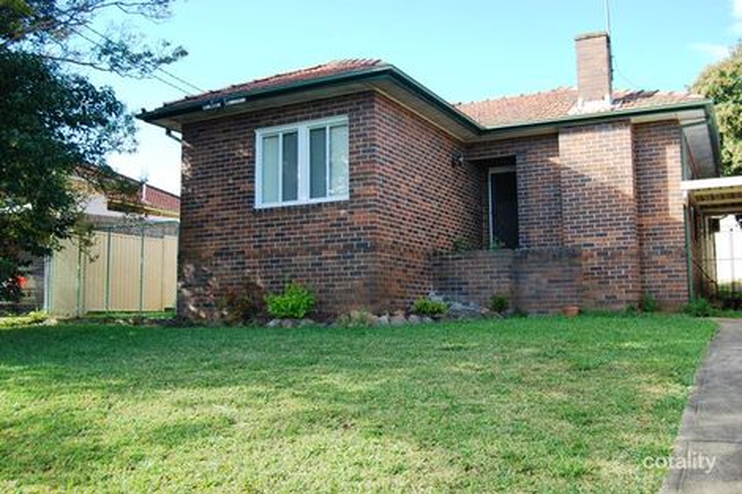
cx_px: 371
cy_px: 247
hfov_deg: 55.1
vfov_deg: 38.3
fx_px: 711
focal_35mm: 34
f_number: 5.6
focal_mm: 23
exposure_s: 1/125
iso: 140
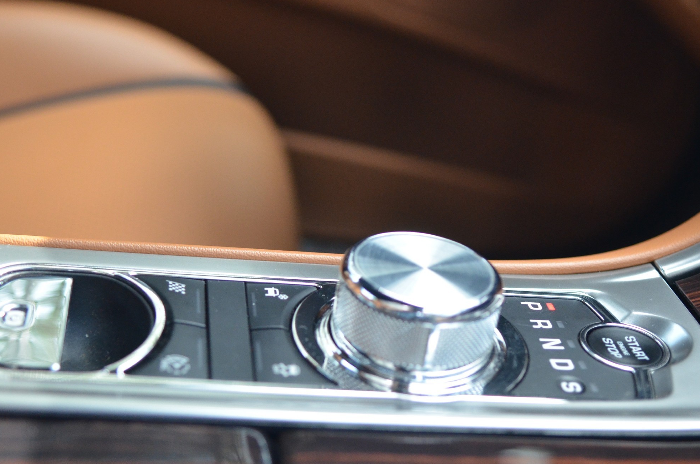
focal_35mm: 61
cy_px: 217
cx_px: 335
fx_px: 1184
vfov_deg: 22.2
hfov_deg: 32.9
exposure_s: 1/320
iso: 1600
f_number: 2.8
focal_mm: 32
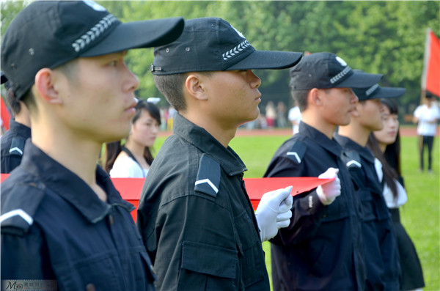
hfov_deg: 14.9
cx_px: 220
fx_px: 1683
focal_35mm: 138
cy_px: 146
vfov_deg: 9.9
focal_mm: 92
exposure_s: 1/100
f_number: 5.6
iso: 100
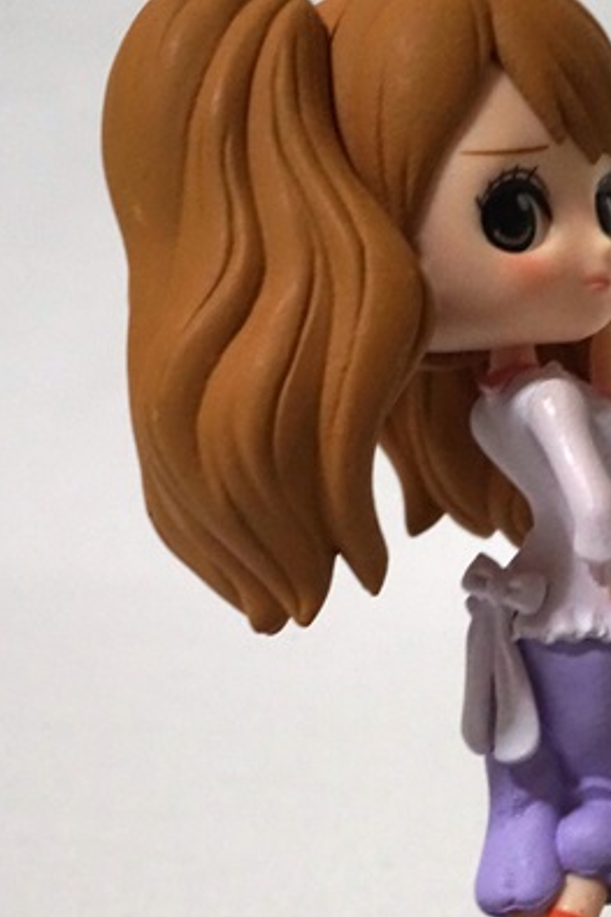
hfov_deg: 18.5
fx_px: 1860
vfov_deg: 27.4
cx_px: 494
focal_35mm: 73
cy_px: 669
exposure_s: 1/15
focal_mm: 30
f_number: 18
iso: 3200
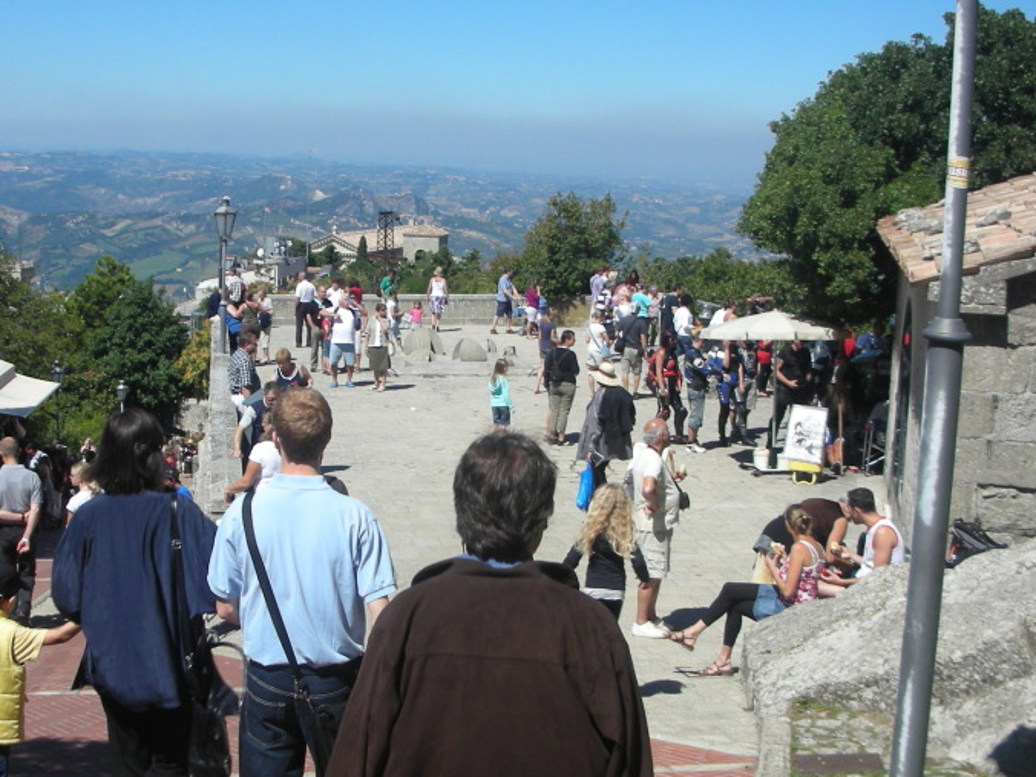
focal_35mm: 53
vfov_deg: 27.5
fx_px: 1586
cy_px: 418
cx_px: 392
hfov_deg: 36.0
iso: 50
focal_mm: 5.8
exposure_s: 1/113
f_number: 8.5
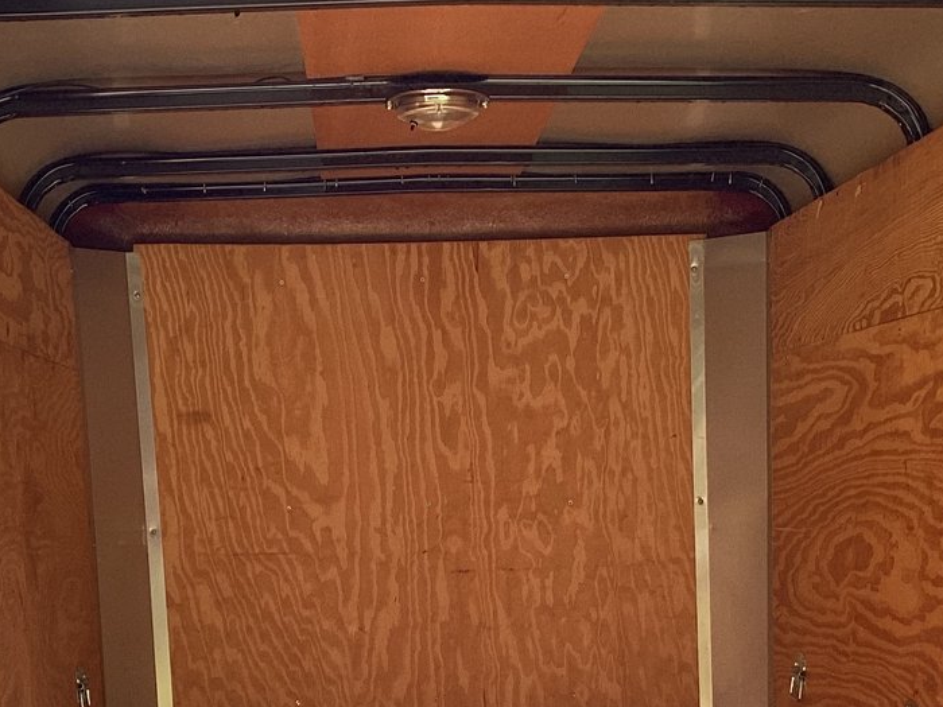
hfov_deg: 29.0
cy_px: 741
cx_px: 452
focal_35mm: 67
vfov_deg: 21.0
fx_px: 1825
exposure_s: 1/171
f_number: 2.4
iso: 25
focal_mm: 3.3
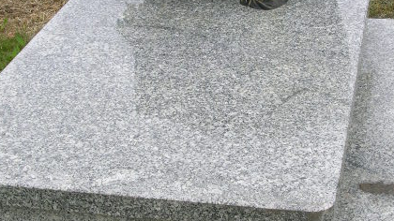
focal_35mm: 93
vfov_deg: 13.0
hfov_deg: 22.9
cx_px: 220
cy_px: 94
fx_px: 971
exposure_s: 1/173
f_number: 5
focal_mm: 8.9
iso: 50
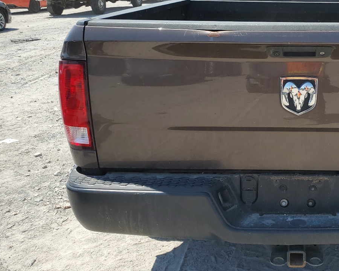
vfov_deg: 33.2
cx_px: 289
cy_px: 95
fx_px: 452
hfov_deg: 38.9
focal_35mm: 45
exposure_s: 1/3333
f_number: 1.5
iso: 50
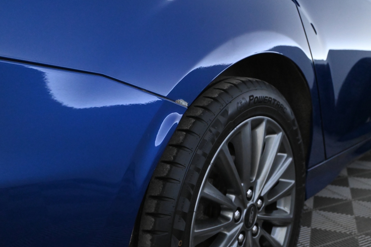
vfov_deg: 40.5
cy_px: 124
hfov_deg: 57.9
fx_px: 335
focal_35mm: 33
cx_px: 185
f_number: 5.6
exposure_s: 1/125
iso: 6400
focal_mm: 21
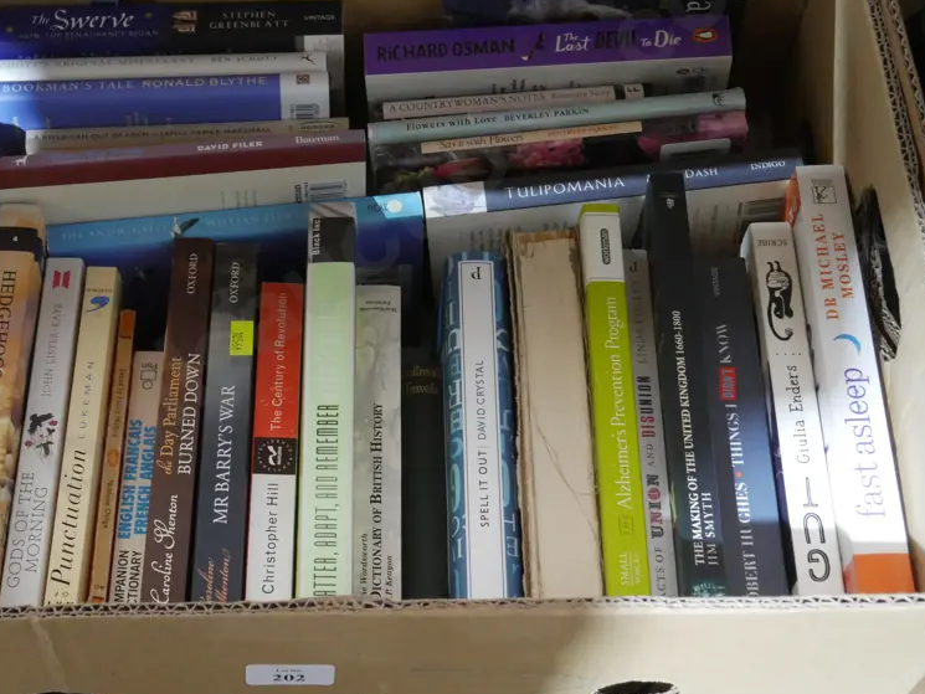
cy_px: 276
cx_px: 328
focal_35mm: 66
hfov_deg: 29.2
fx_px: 1764
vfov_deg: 22.2
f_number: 5.2
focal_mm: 24
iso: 3200
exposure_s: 1/30
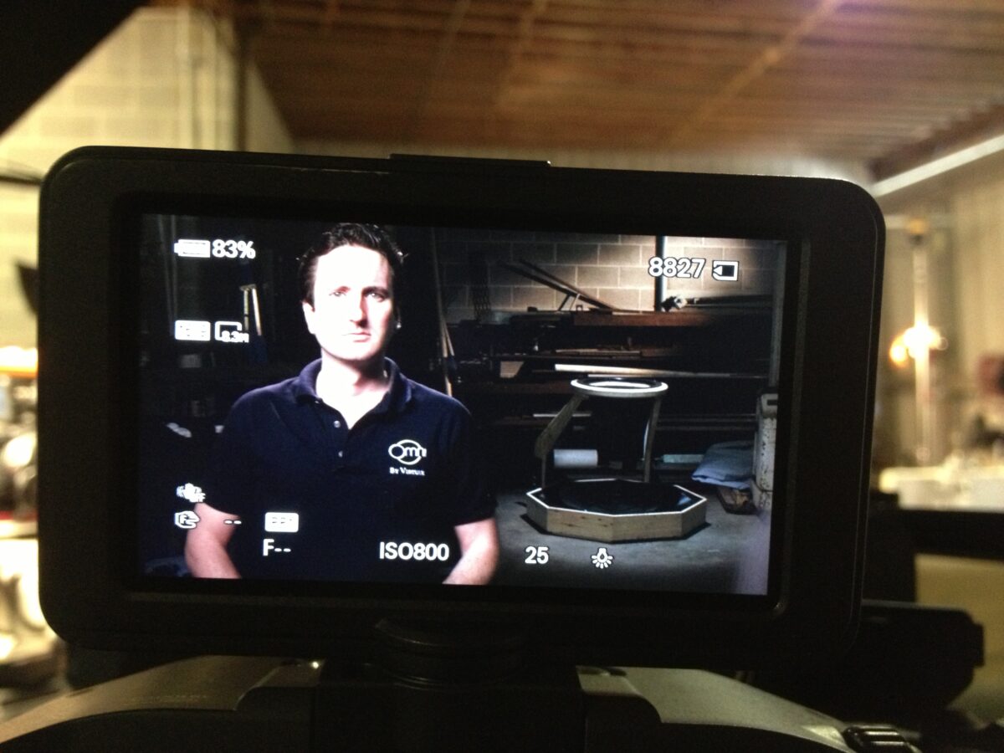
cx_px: 502
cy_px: 376
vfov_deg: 40.7
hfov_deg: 52.6
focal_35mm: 35
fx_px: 1015
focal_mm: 4.28
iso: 400
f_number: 2.4
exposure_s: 1/15
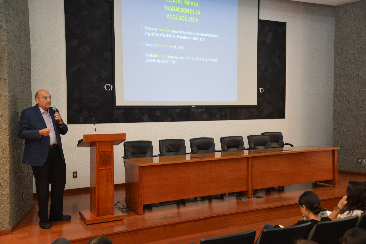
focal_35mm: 38
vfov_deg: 35.1
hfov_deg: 50.7
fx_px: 386
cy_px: 122
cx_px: 183
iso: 1600
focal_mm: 38
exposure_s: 1/10
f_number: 4.2
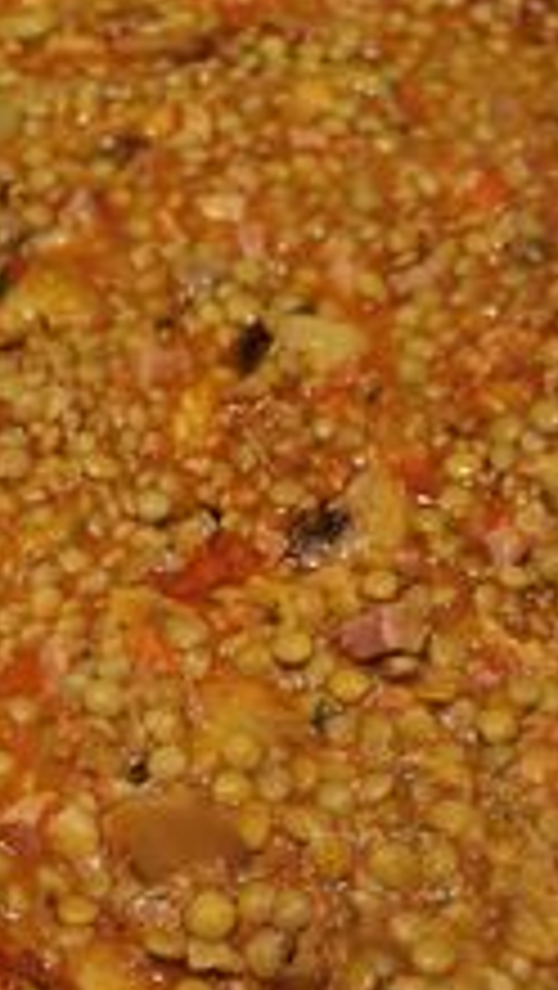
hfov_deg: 21.1
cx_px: 238
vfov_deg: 36.0
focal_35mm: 57
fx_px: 1497
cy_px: 698
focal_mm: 5.56
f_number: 1.6
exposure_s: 1/281
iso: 50
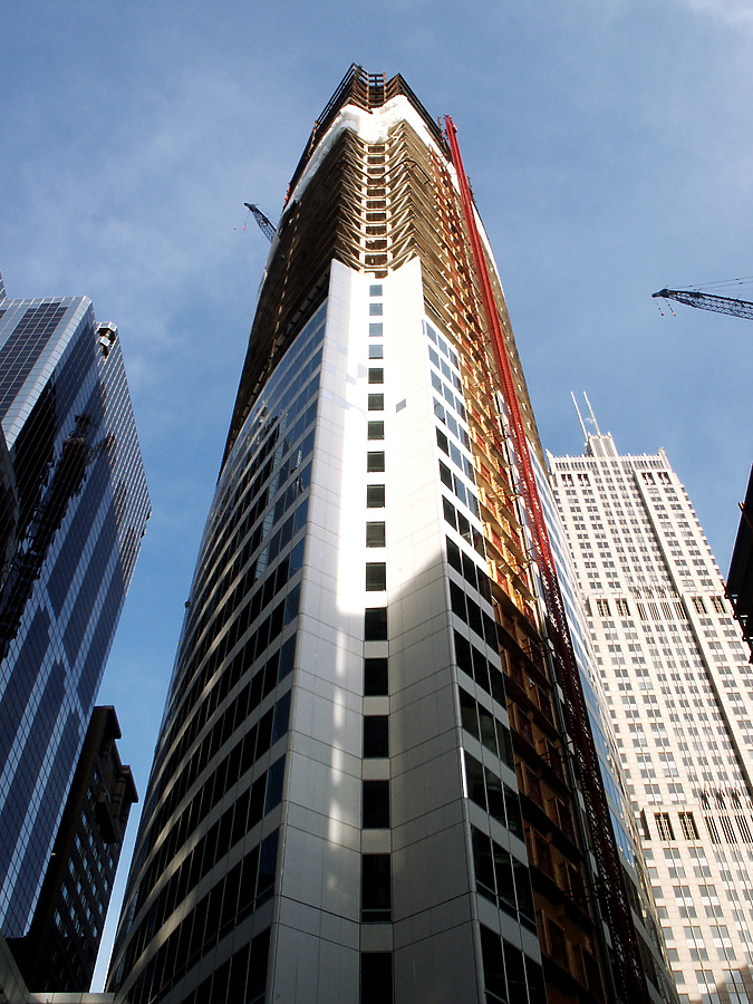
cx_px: 376
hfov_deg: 40.7
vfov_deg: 52.6
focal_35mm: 35
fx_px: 1015
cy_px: 502
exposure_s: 1/125
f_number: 6.7
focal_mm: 7.18
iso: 64
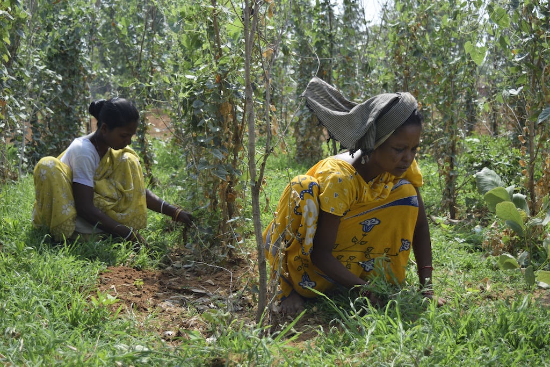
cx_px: 275
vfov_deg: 26.5
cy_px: 184
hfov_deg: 38.9
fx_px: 779
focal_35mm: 51
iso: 100
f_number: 4.5
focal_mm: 34
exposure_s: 1/500
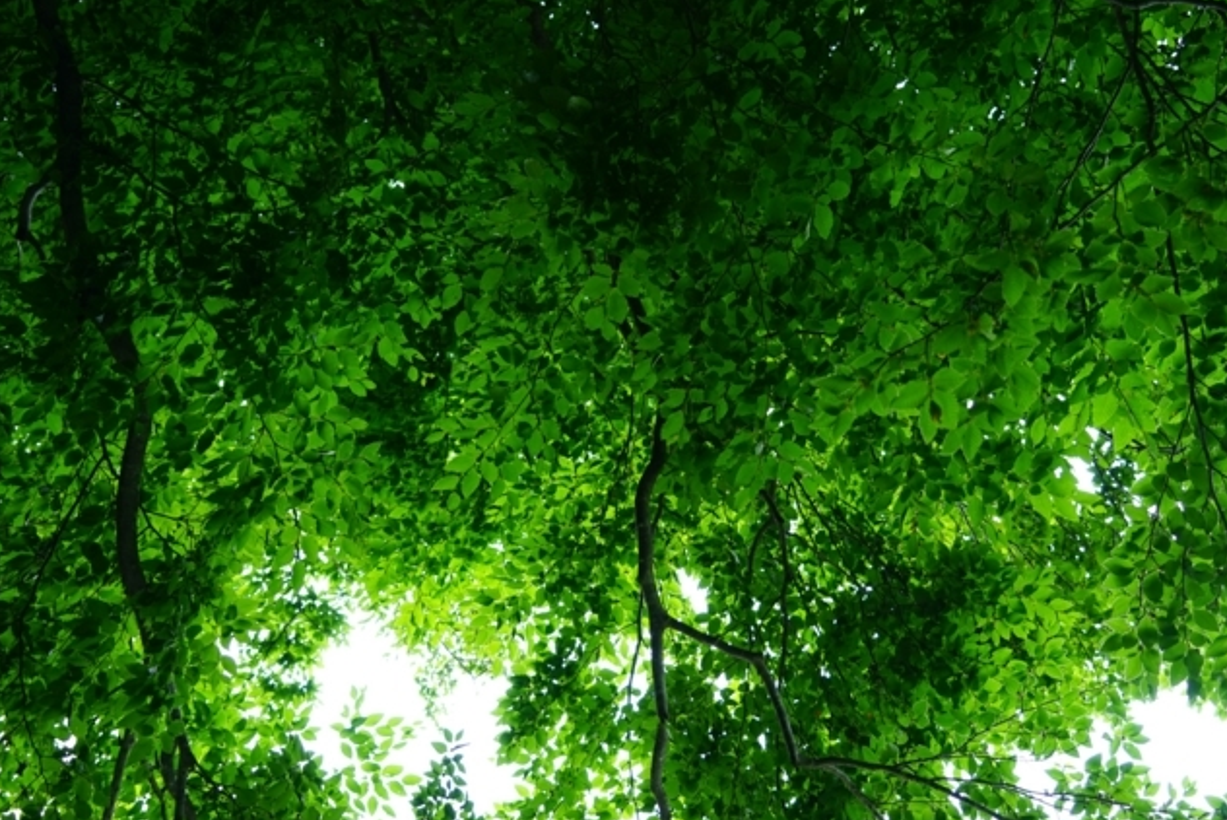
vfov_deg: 35.0
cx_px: 724
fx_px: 1296
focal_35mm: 38
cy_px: 492
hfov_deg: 50.4
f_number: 4
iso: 125
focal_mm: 30
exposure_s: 1/60
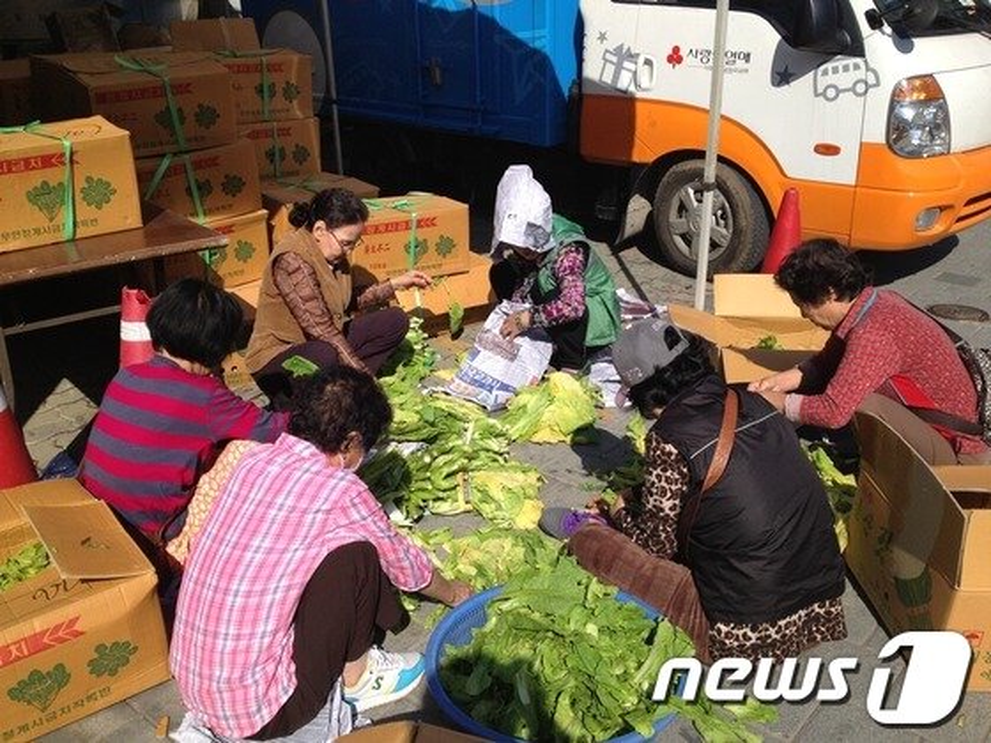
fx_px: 1002
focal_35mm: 35
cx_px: 496
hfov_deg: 52.6
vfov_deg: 40.7
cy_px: 372
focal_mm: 4.28
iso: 50
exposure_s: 1/1972
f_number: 2.4
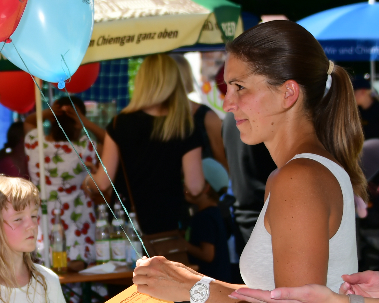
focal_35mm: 180
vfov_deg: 8.6
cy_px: 252
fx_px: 2019
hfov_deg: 10.6
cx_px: 0
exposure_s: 1/250
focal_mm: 48
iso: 64
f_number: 4.2
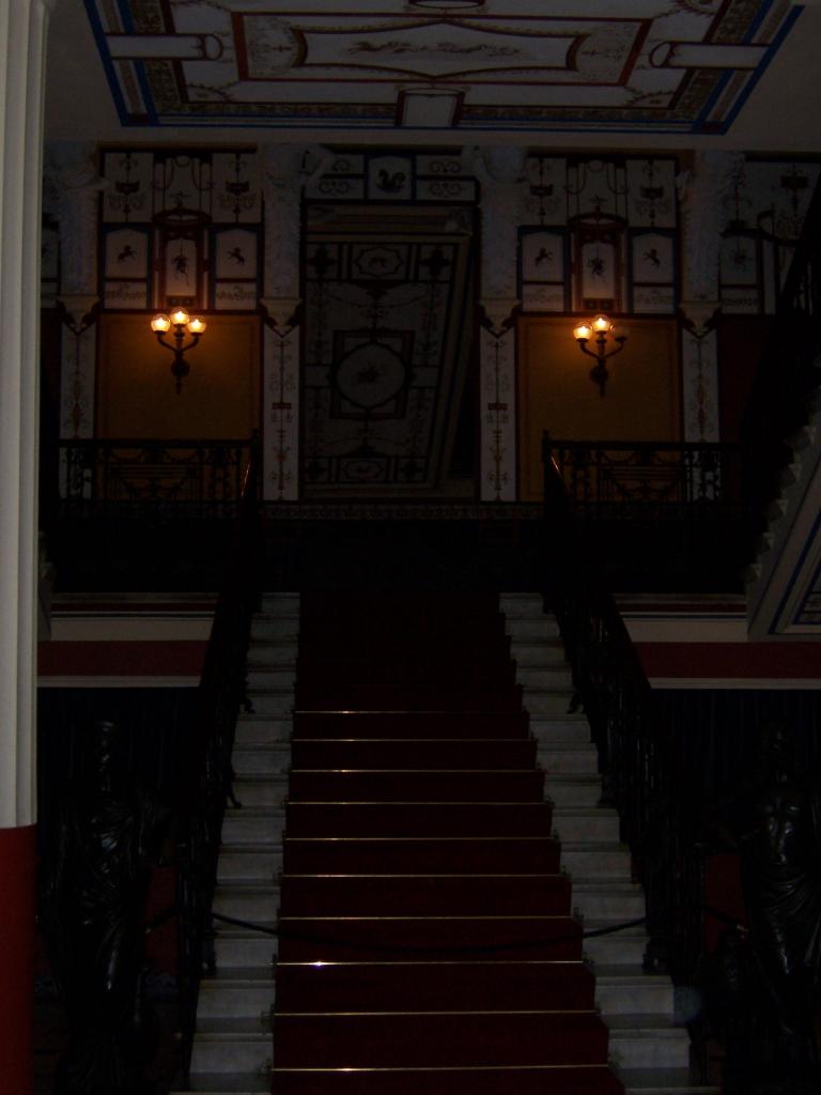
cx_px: 410
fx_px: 1708
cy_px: 548
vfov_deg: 35.5
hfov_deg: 27.0
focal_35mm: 54
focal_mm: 9
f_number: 3.6
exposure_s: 1/60
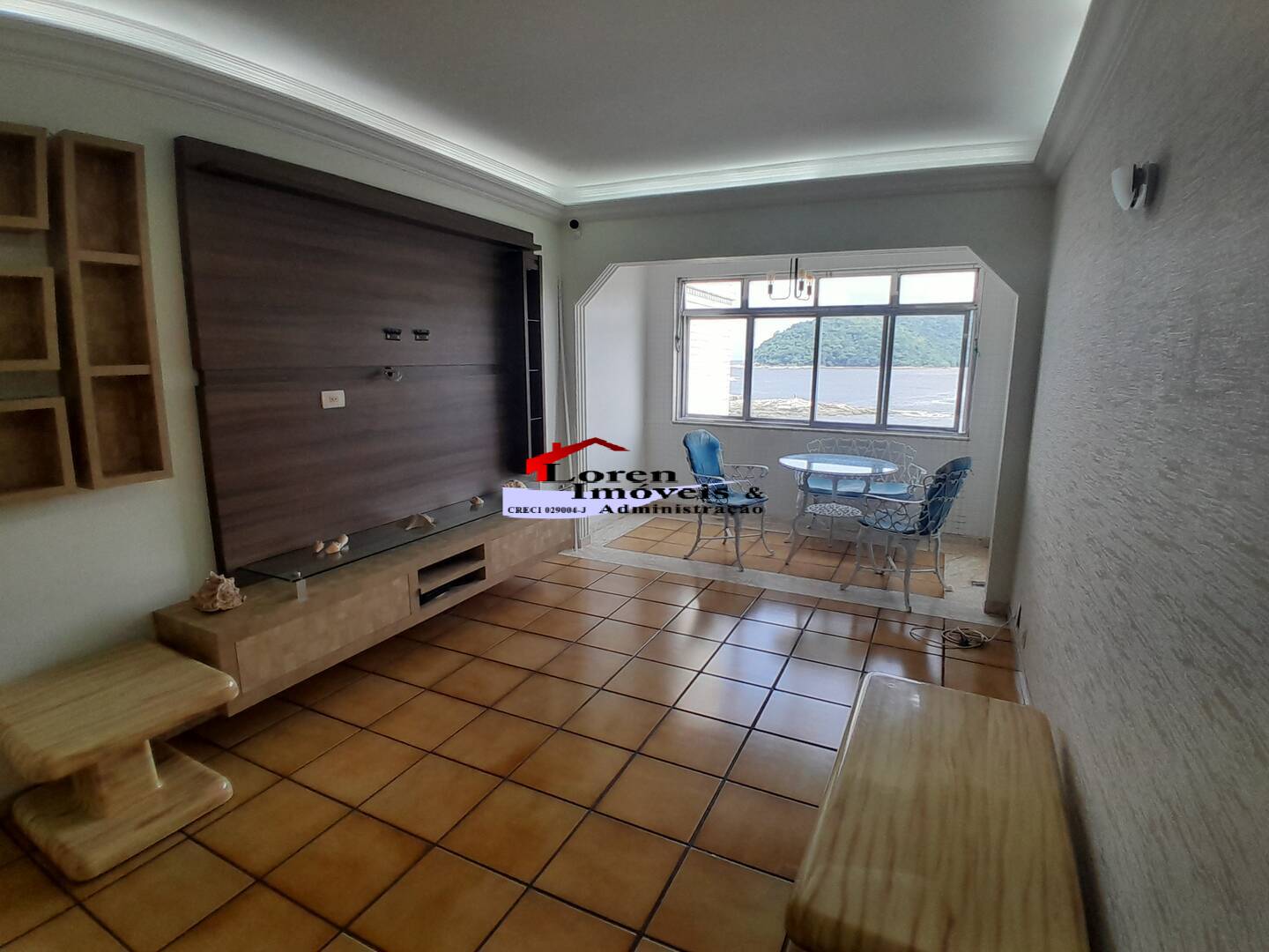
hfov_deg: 91.0
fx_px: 623
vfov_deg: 74.7
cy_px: 476
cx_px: 634
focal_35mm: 17
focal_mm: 1.46
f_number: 2.2
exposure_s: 1/171
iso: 40
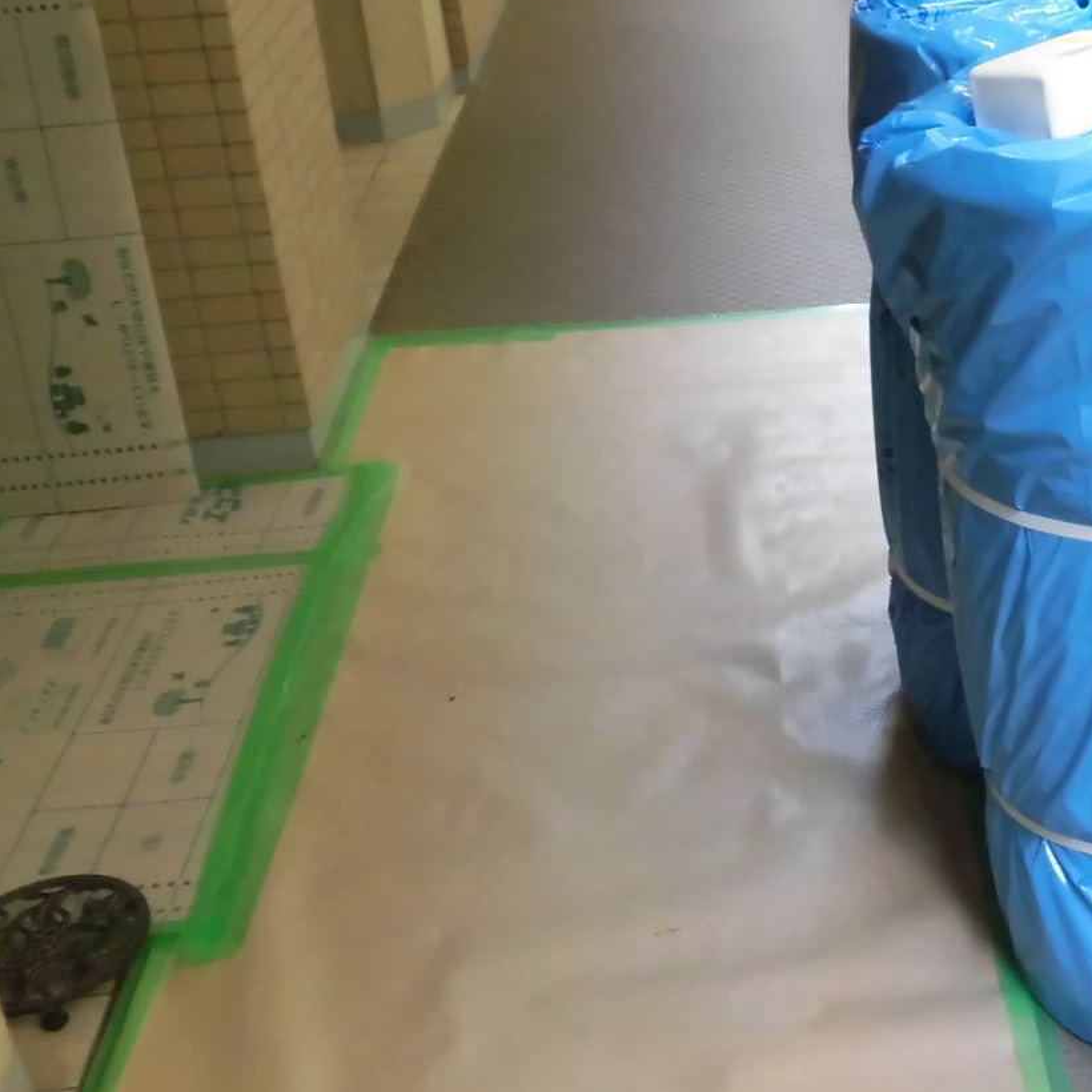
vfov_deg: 32.2
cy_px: 575
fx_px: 1892
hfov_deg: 30.8
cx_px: 977
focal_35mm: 53
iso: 250
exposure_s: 1/40
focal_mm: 4.3
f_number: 3.1
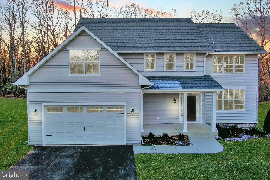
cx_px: 135
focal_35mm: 29
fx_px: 217
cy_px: 90
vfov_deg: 45.0
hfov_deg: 63.7
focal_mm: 10.57
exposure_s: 1/80
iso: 100
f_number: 7.1
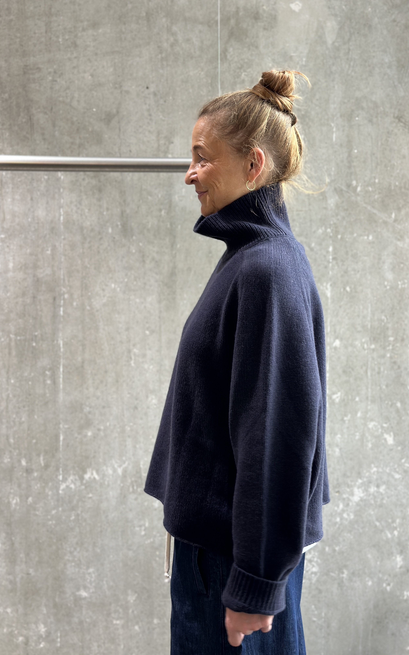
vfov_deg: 39.6
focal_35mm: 51
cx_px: 216
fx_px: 910
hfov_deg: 25.3
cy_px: 327
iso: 125
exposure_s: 1/72
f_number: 1.78
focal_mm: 6.86
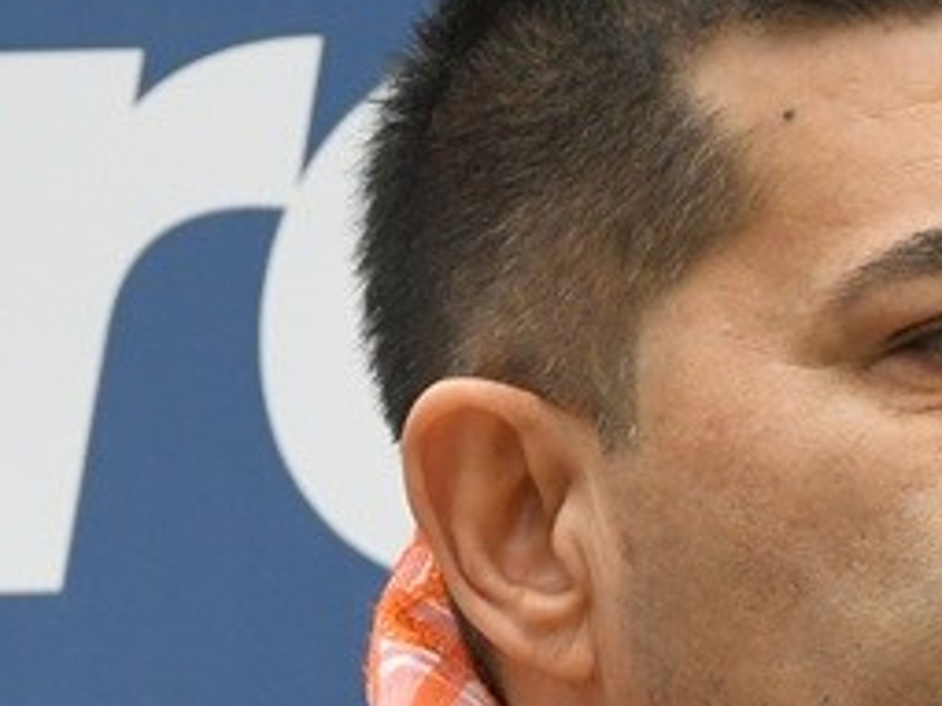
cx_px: 521
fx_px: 14144
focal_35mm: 520
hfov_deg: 3.8
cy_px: 1427
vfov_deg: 2.8
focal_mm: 66
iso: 1250
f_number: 6.3
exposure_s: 1/800
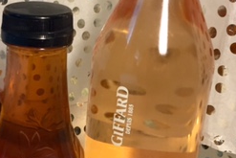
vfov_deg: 17.4
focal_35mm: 78
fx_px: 512
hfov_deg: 25.4
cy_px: 119
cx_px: 39
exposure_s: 1/30
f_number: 2.2
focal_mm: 4.15
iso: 80
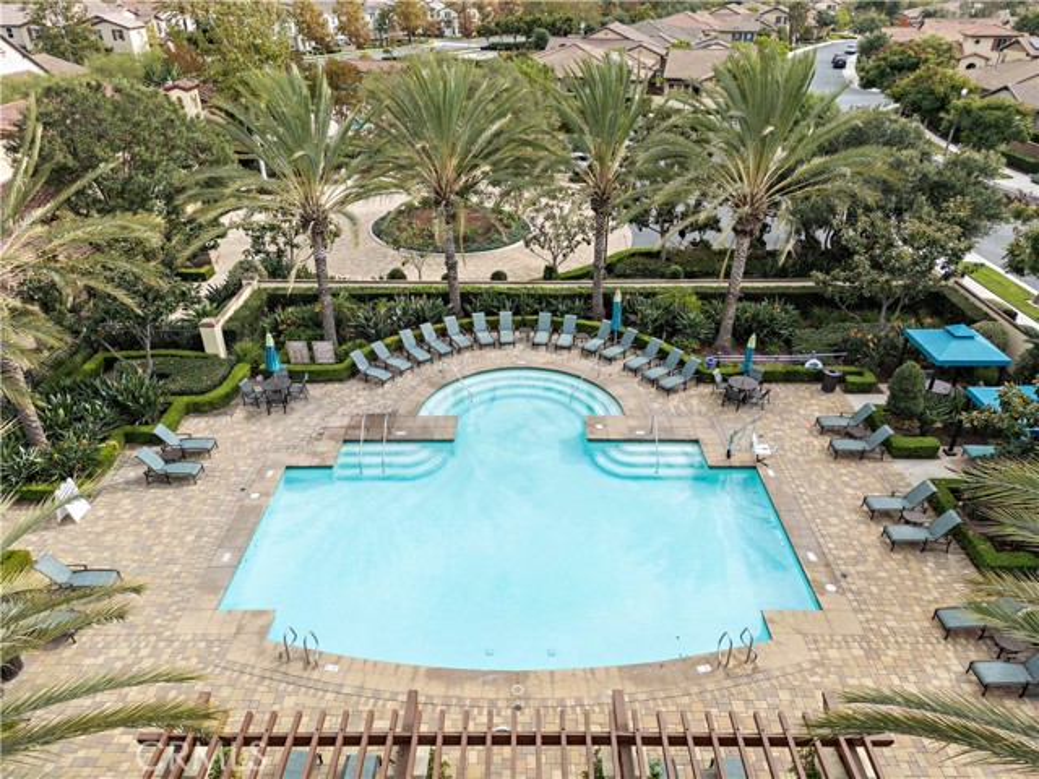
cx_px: 520
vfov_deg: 56.8
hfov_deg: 71.6
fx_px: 720
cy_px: 390
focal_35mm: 24
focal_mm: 6.72
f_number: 1.7
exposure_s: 1/1000
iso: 100
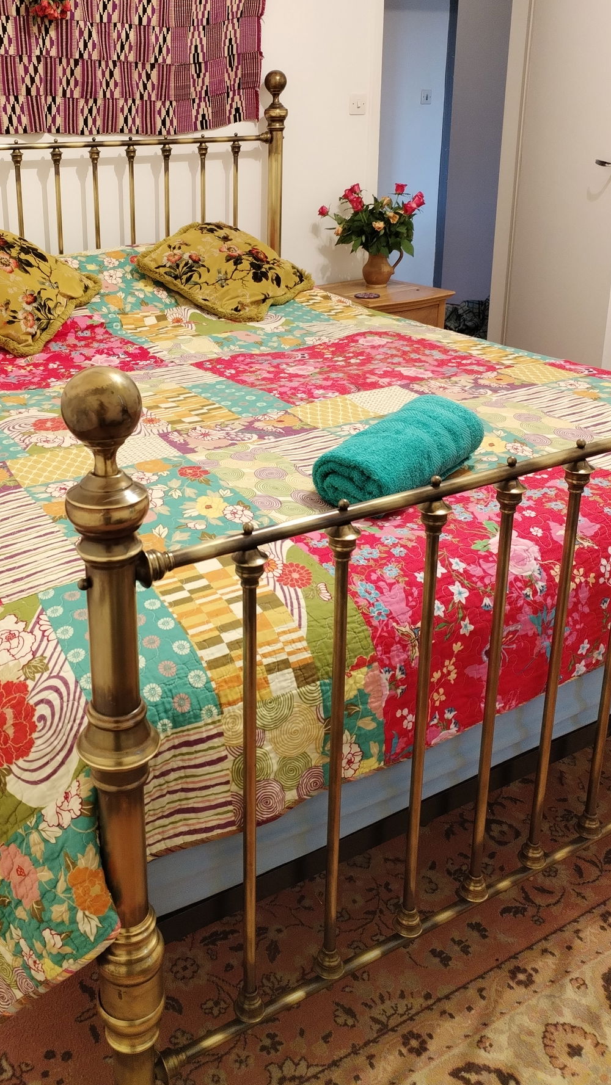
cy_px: 445
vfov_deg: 57.7
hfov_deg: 34.3
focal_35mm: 34
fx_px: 979
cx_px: 196
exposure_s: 1/25
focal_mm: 4.75
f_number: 1.8
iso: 1209
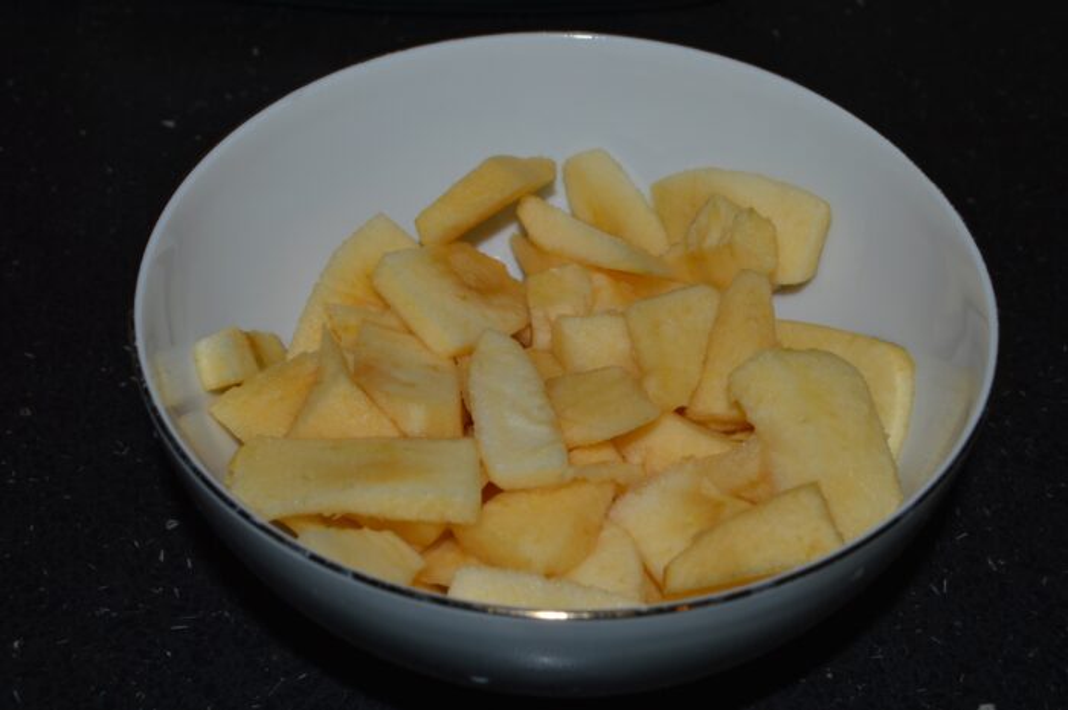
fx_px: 1422
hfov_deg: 41.2
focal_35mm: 48
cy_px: 355
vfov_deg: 28.0
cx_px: 534
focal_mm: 32
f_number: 8
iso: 100
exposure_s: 1/60
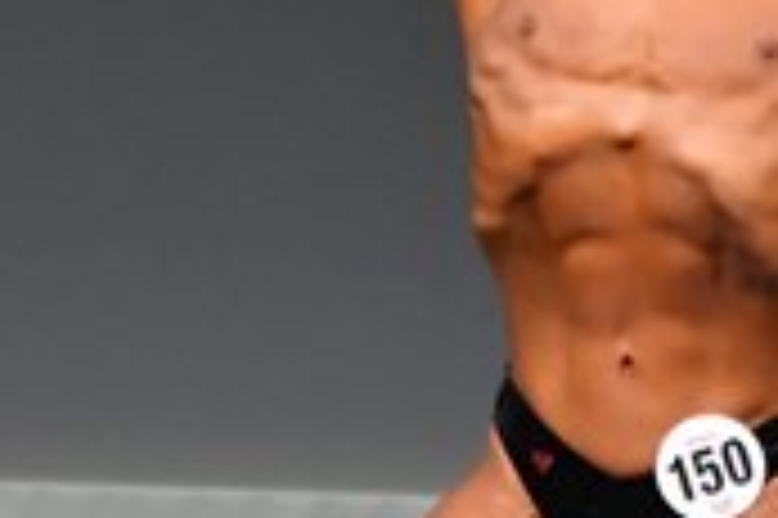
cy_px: 356
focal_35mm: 1414
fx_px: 30529
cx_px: 506
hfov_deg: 1.5
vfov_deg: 1.0
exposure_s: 1/400
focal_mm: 210
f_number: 5.6
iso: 4000
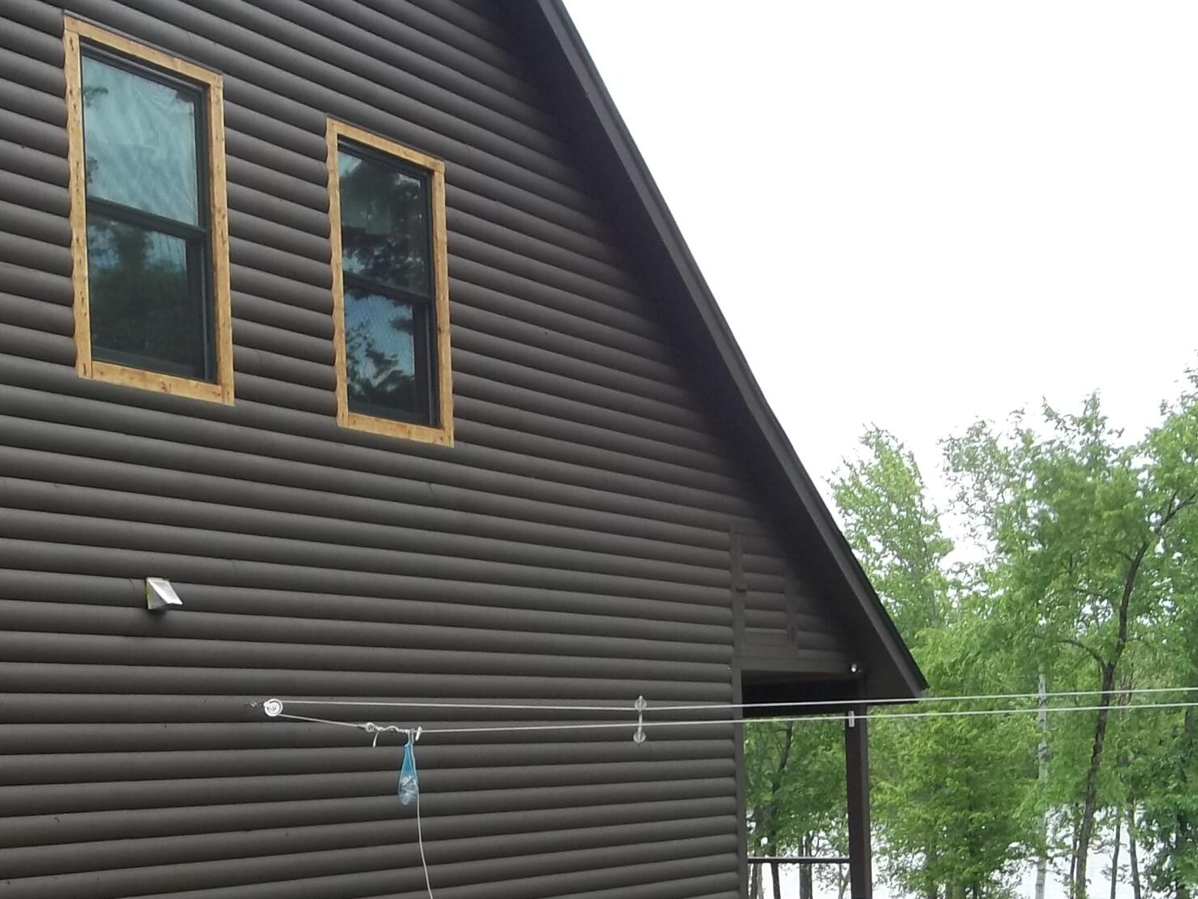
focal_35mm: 55
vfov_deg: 25.8
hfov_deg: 34.9
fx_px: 1904
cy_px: 784
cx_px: 529
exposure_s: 1/320
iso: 80
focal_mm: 4.9
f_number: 3.5
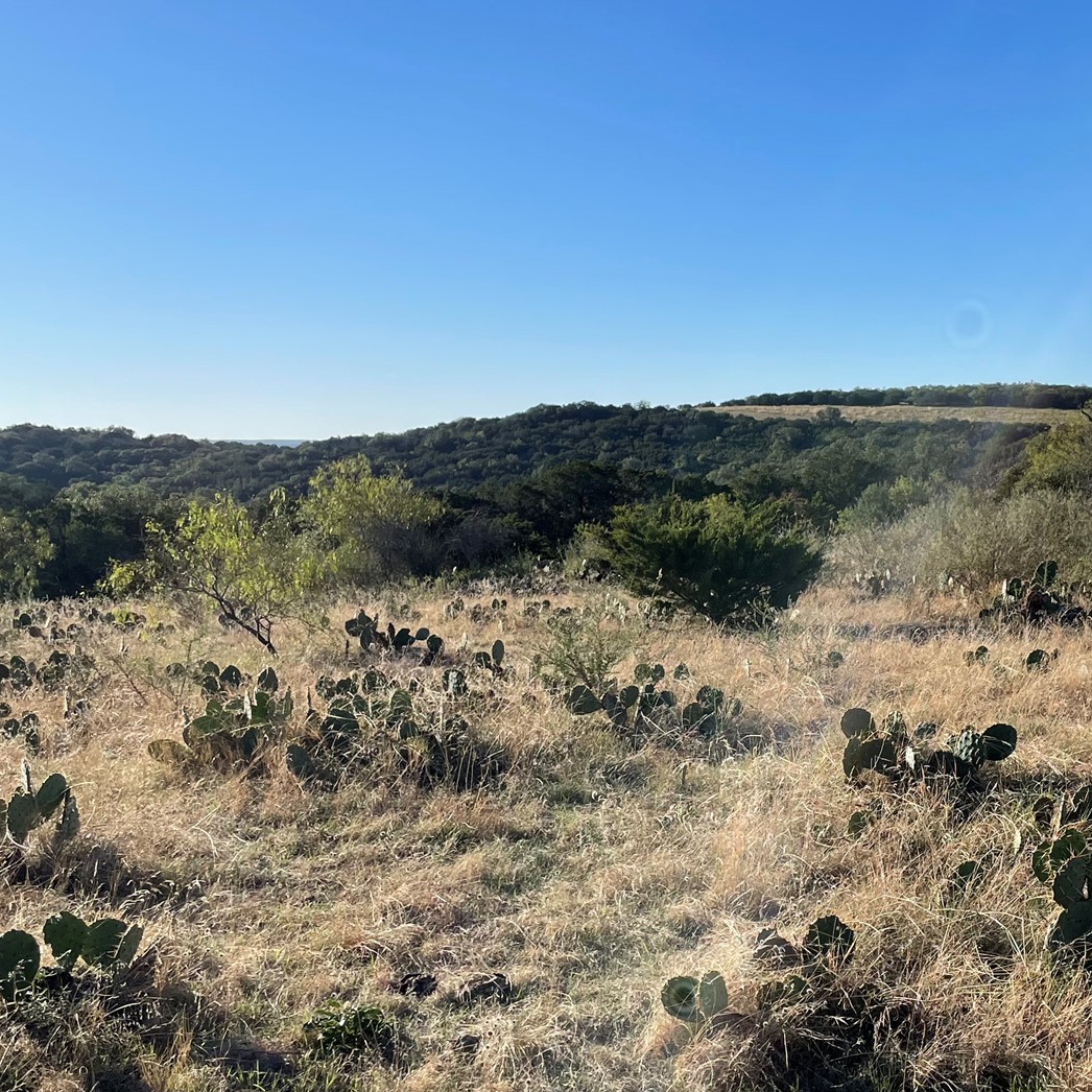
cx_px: 759
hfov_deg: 37.0
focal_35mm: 45
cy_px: 651
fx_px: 1606
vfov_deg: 37.4
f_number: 1.6
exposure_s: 1/3861
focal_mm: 4.2
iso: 32
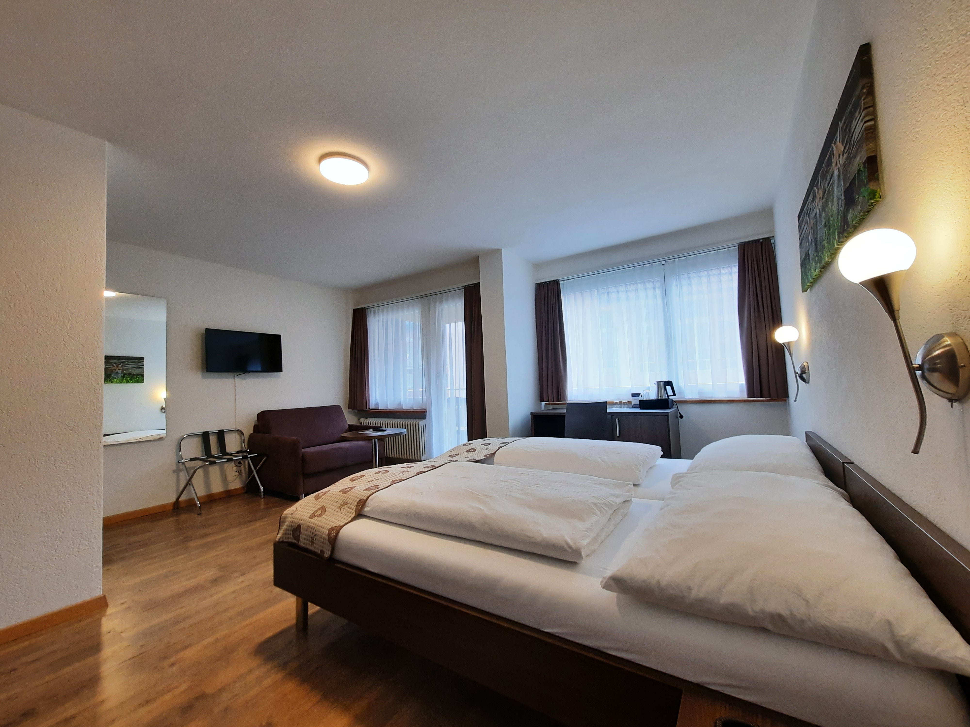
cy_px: 364
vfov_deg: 89.9
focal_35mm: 13
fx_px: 364
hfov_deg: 106.2
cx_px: 485
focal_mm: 1.74
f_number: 2.2
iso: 64
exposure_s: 1/50
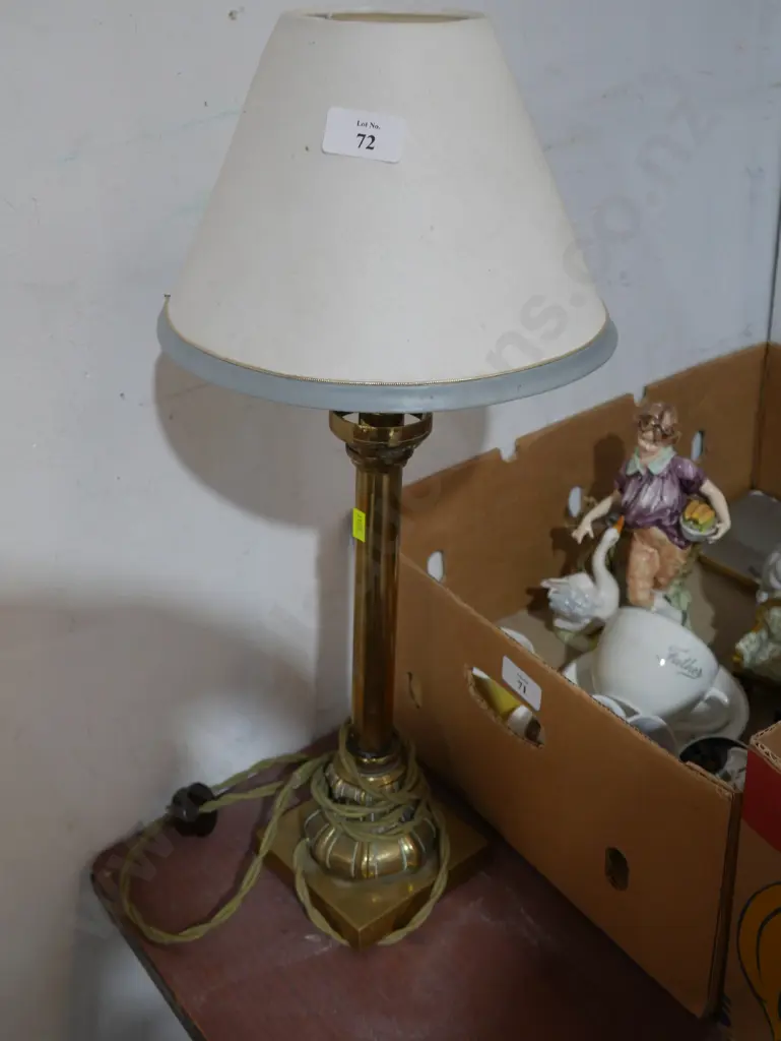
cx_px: 390
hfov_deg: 37.8
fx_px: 1142
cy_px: 520
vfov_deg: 49.0
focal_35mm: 38
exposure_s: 1/60
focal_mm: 19
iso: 800
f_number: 4.1
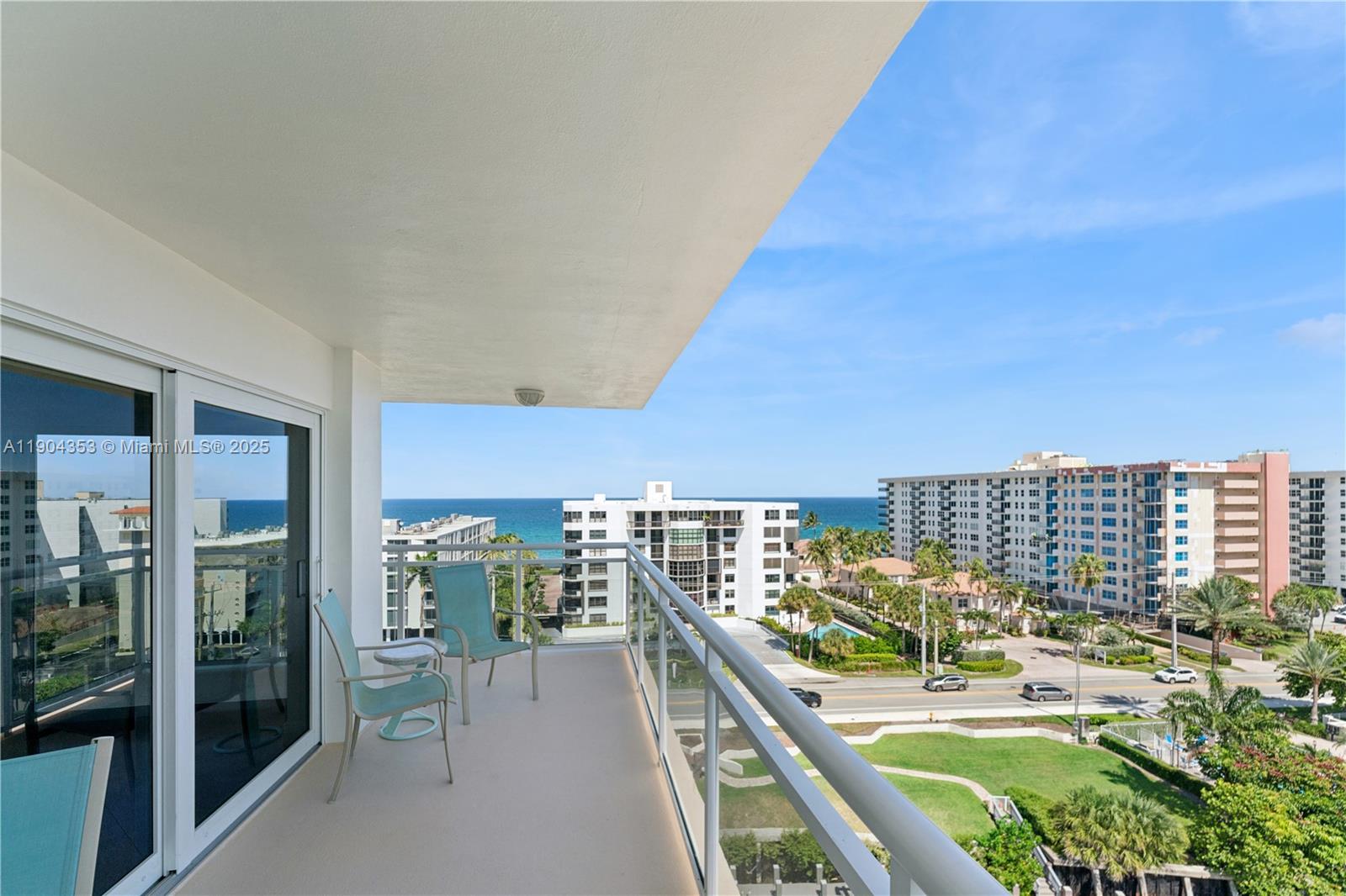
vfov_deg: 81.2
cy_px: 448
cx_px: 673
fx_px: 523
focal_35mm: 14
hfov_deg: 104.3
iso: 250
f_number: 9
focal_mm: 14
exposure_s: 1/500
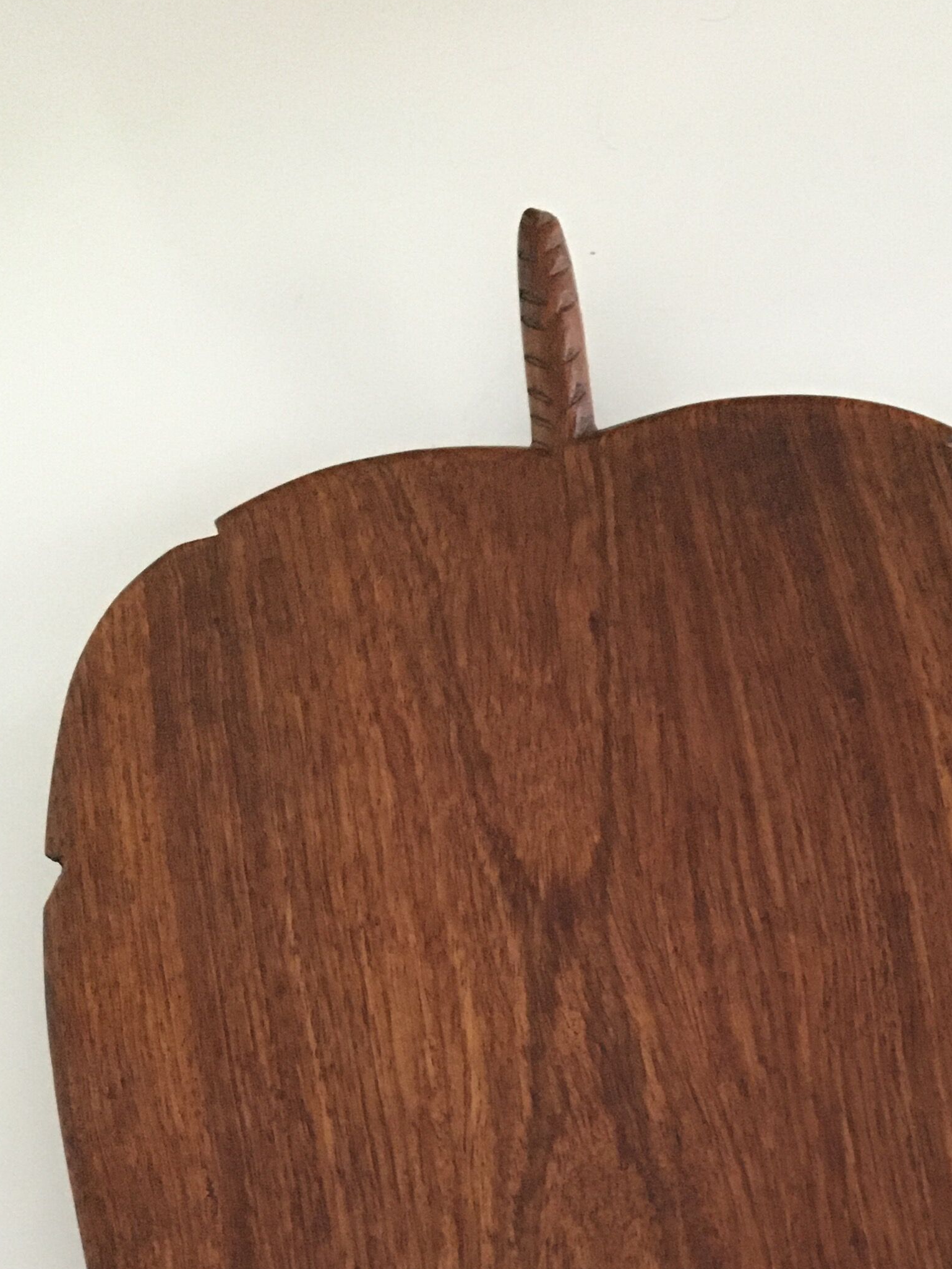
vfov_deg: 31.5
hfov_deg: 25.2
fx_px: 2089
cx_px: 760
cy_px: 1238
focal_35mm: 57
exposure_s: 1/17
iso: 320
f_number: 2.2
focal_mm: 4.15
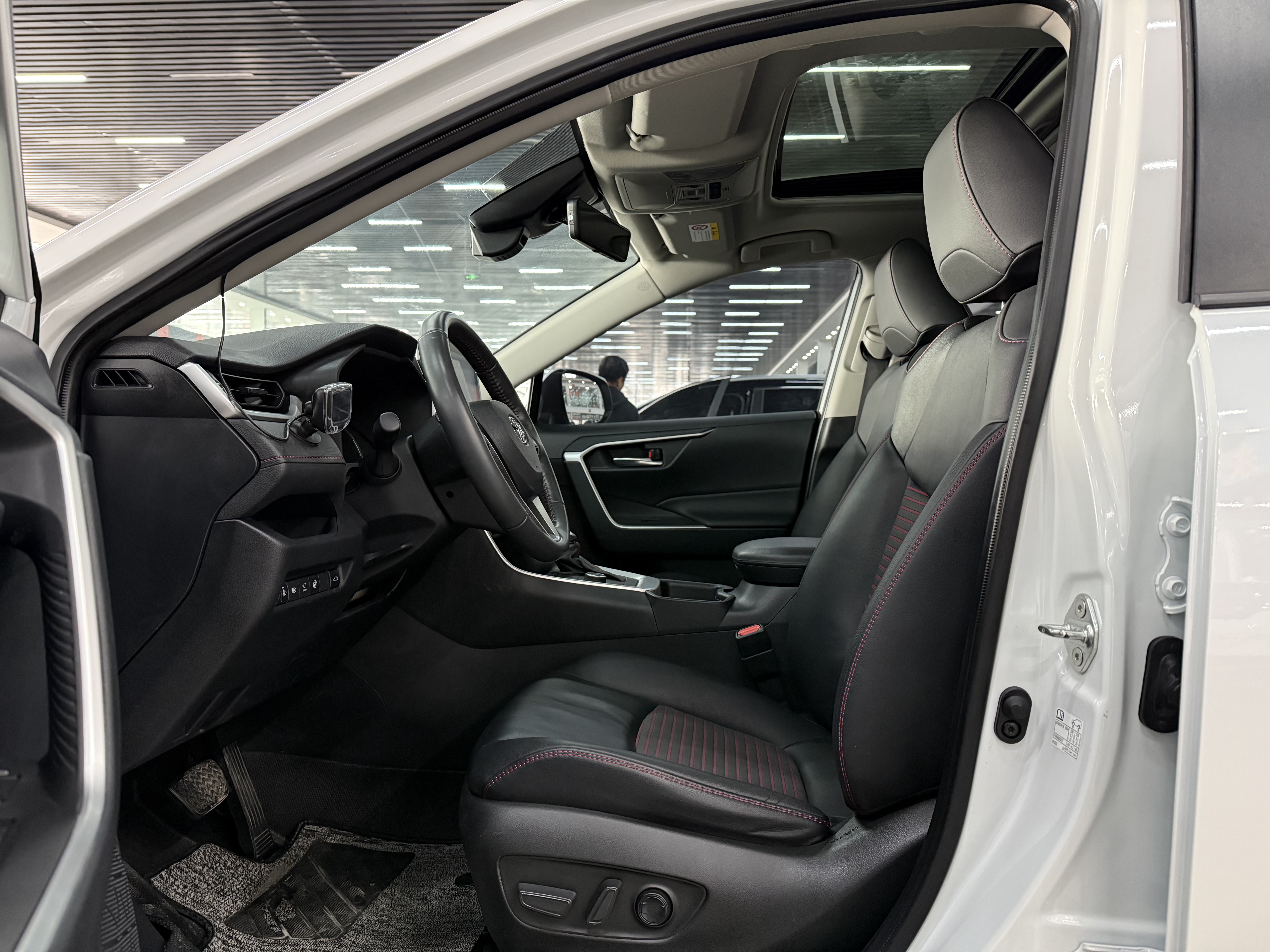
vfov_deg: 56.8
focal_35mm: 24
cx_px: 635
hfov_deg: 71.6
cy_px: 476
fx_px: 881
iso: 640
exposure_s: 1/50
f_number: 1.78
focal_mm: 6.76
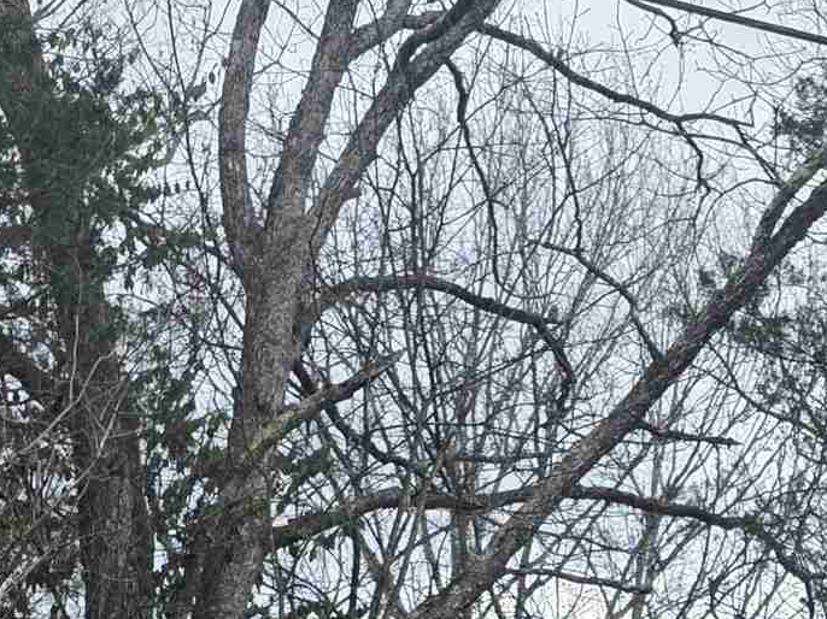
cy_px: 1228
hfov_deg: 18.6
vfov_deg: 12.6
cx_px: 822
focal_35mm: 103
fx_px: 2460
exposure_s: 1/1380
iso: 80
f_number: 1.7
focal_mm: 6.3
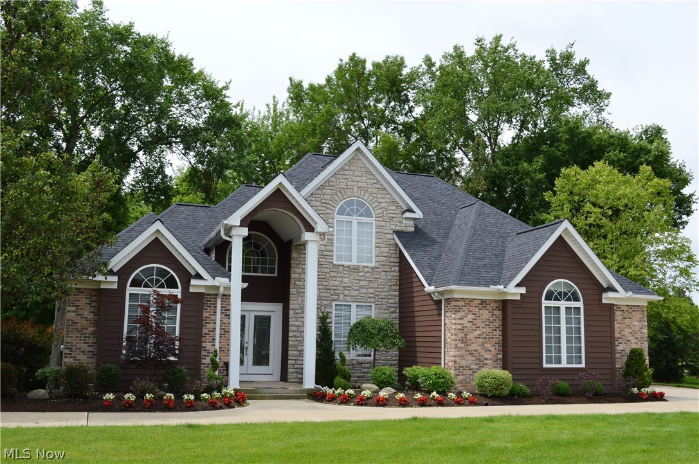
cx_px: 350
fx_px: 698
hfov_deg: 53.2
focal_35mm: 36
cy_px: 232
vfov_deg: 36.8
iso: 100
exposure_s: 1/250
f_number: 8
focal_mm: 24
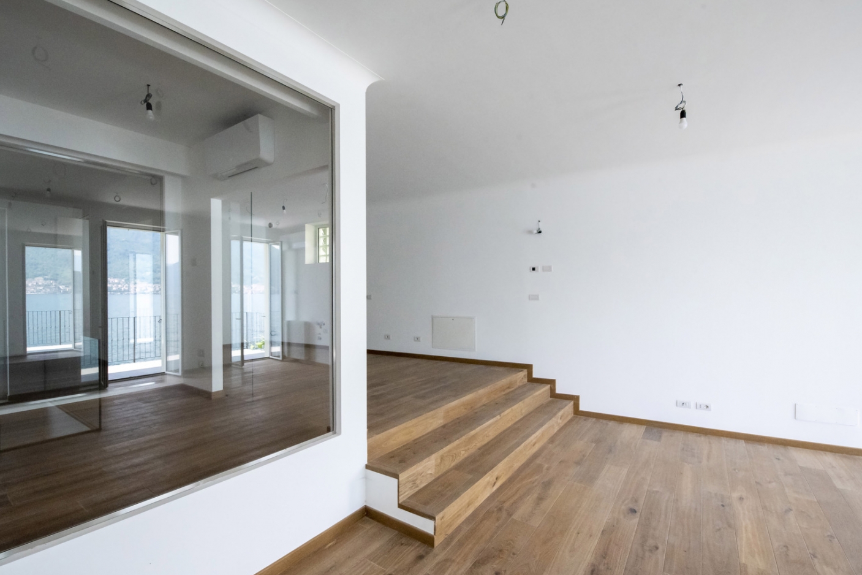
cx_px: 410
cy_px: 298
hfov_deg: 96.7
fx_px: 383
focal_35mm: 16
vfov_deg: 73.7
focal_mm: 15
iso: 4000
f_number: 11
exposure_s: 1/250
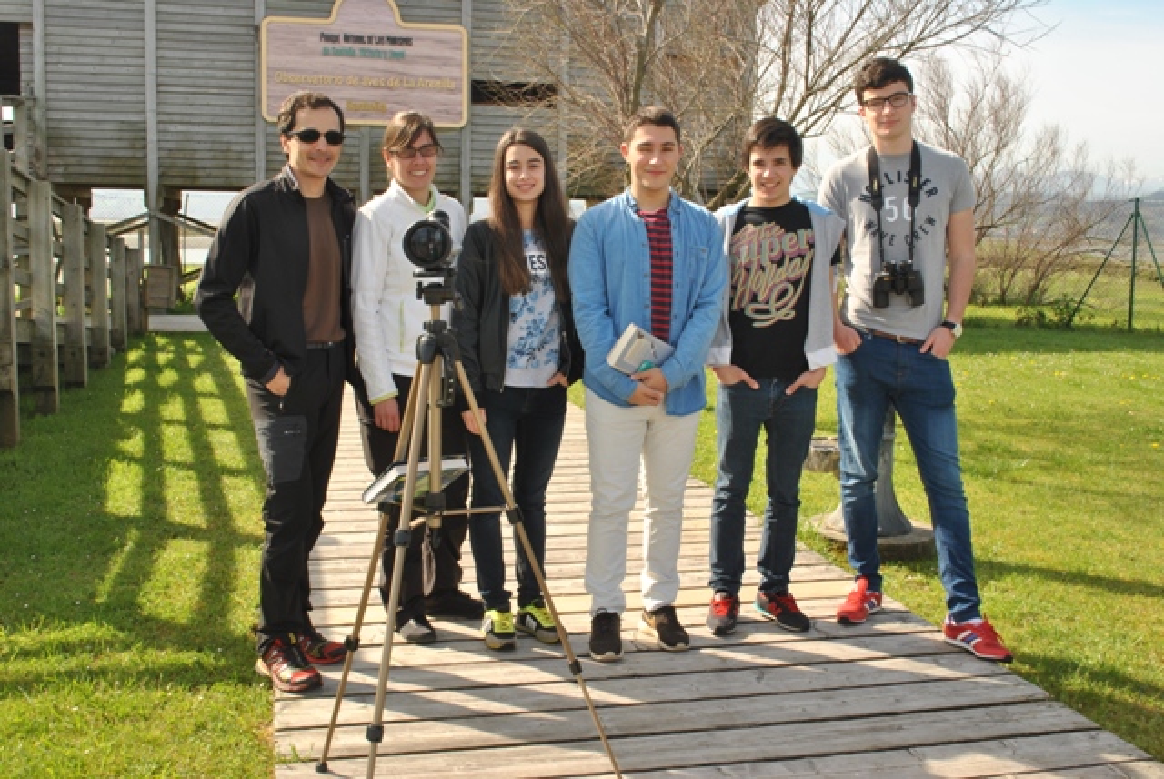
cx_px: 582
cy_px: 390
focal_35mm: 36
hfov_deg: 53.1
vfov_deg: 36.9
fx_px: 1165
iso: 100
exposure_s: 1/50
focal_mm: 24
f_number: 13
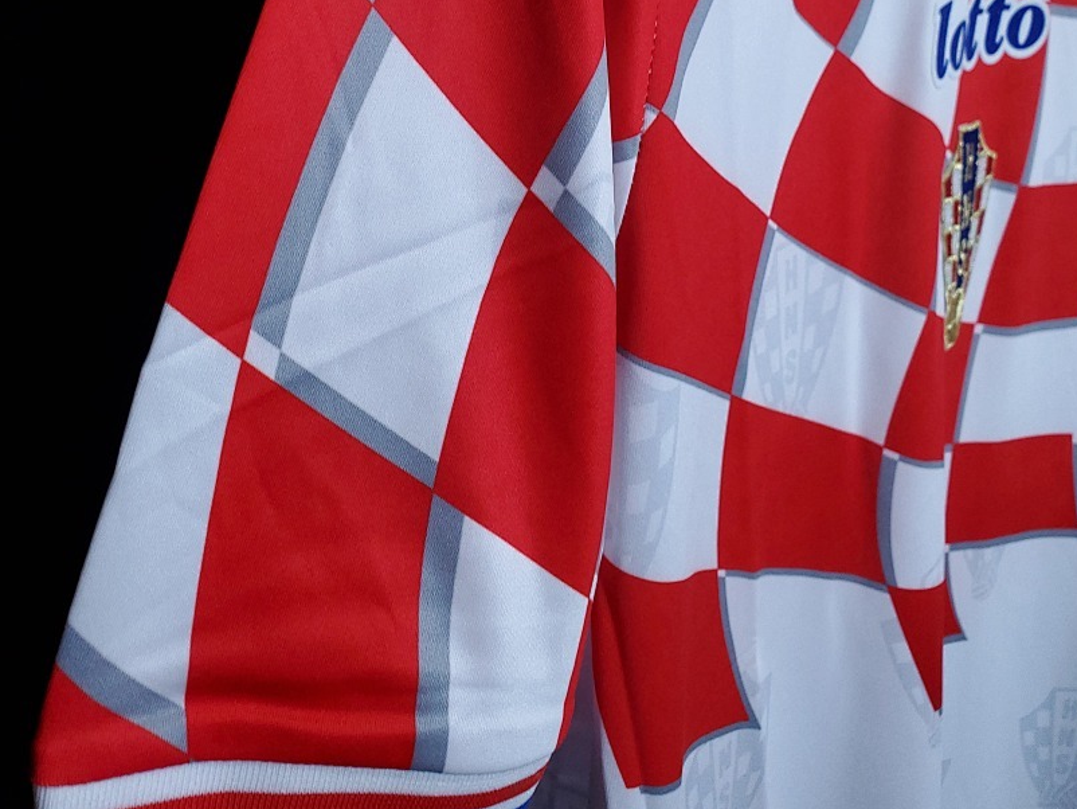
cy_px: 94
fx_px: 1089
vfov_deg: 38.2
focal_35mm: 35
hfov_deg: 52.6
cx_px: 543
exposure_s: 1/15
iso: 160
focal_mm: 4.3
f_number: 2.4
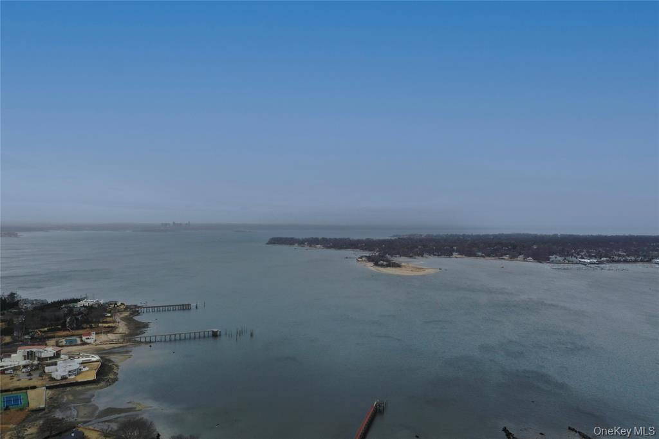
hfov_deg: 65.5
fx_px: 512
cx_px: 330
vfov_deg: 46.4
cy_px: 220
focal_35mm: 28
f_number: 10
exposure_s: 1/160
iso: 100
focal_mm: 10.26
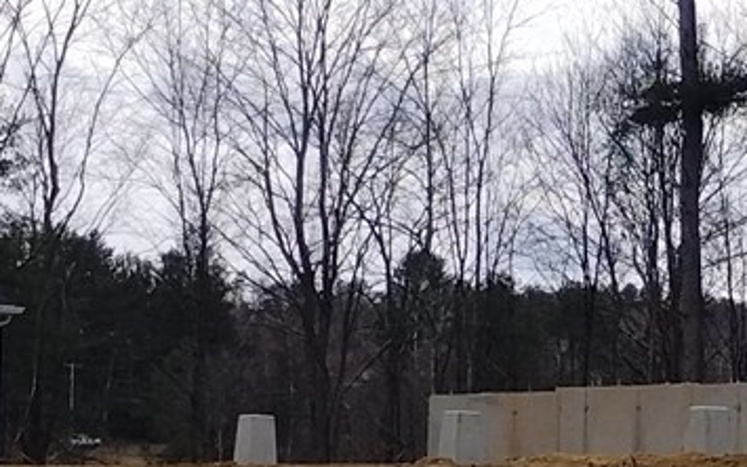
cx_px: 863
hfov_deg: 12.0
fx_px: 3482
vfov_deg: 7.7
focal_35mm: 171
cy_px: 423
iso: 100
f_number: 1.8
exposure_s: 1/355
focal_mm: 4.27
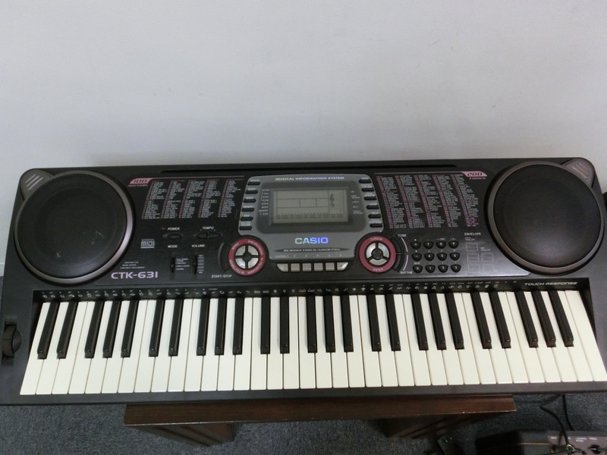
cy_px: 228
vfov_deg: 54.9
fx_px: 438
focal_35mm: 25
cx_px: 304
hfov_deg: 69.4
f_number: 3.3
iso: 800
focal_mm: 4.4
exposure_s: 1/125
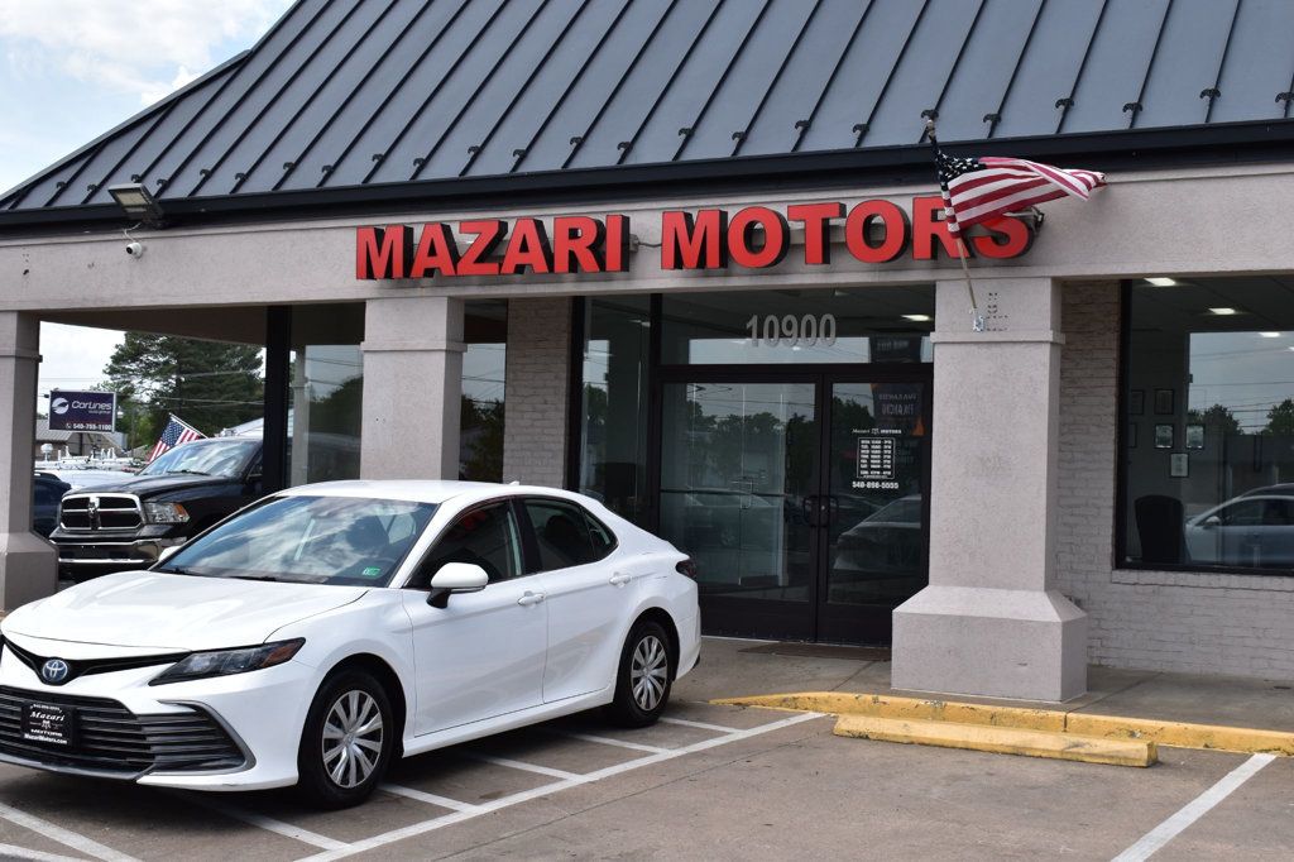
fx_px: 1725
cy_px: 431
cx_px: 647
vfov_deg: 28.1
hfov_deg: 41.1
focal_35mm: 48
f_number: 11
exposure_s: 1/500
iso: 400
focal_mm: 32
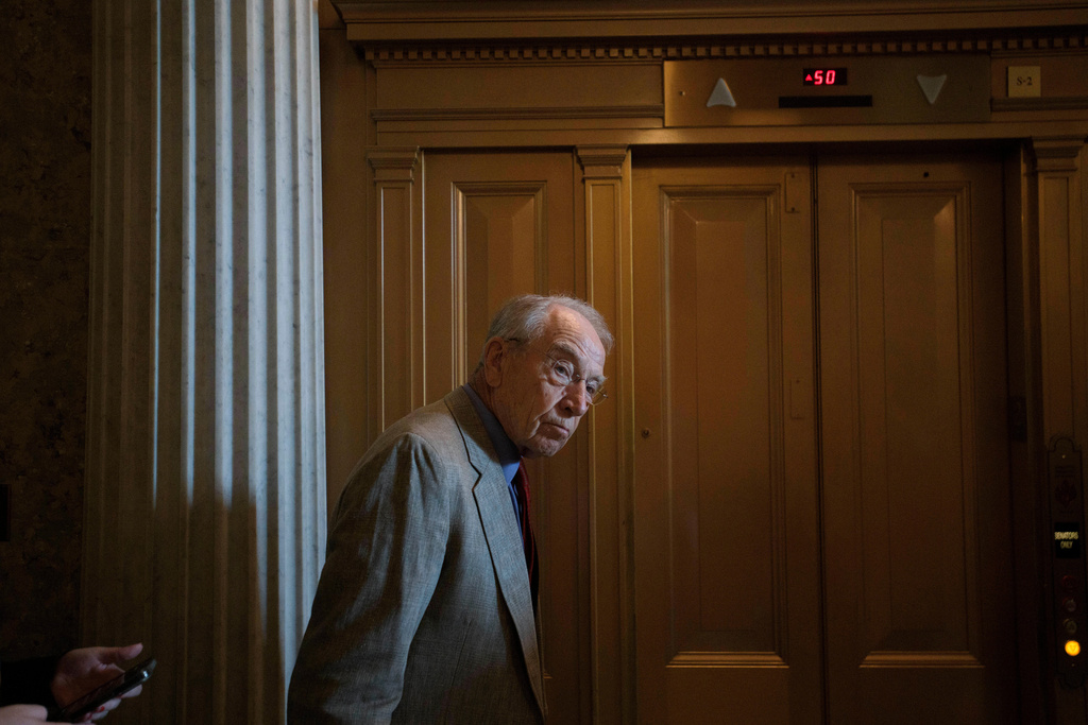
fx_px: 1058
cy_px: 362
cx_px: 544
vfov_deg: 37.9
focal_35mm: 35
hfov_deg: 54.4
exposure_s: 1/250
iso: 3200
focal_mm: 35
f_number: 2.8
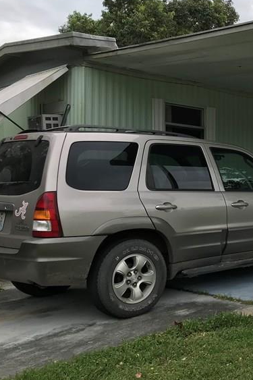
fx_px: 559
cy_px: 196
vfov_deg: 37.5
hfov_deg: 22.8
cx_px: 328
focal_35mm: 53
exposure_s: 1/798
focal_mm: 3.99
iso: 20
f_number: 1.8
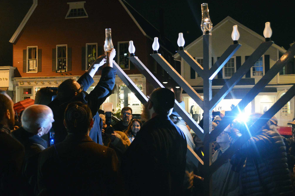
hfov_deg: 40.4
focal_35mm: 49
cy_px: 98
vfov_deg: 27.5
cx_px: 146
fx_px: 401
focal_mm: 32
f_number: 4.8
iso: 2800
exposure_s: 1/15
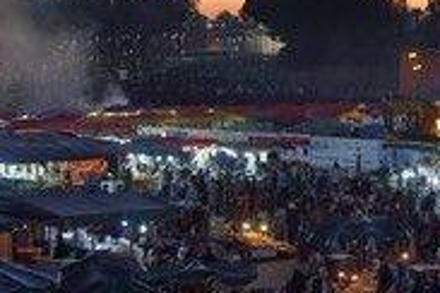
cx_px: 361
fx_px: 1968
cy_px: 130
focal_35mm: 161
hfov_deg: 12.7
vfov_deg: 8.5
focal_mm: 70
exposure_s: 1/25
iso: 800
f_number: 6.3
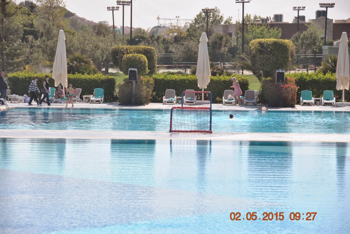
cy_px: 117
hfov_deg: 14.4
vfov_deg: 9.7
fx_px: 1387
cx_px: 175
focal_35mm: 142
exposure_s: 1/500
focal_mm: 95
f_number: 5.6
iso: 100
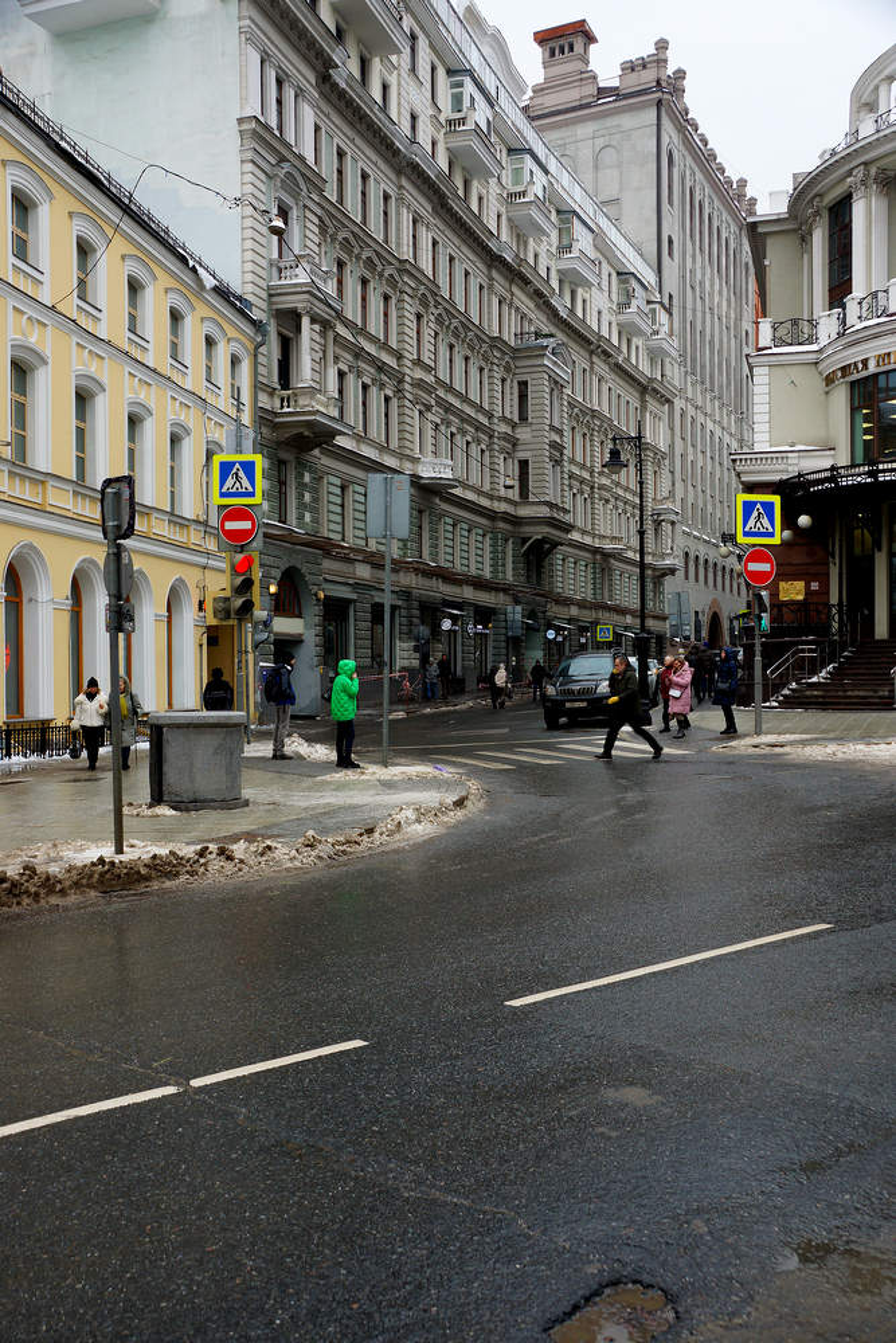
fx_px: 1343
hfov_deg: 36.9
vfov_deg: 53.1
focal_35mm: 36
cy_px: 672
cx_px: 448
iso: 160
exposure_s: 1/60
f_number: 8
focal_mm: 24
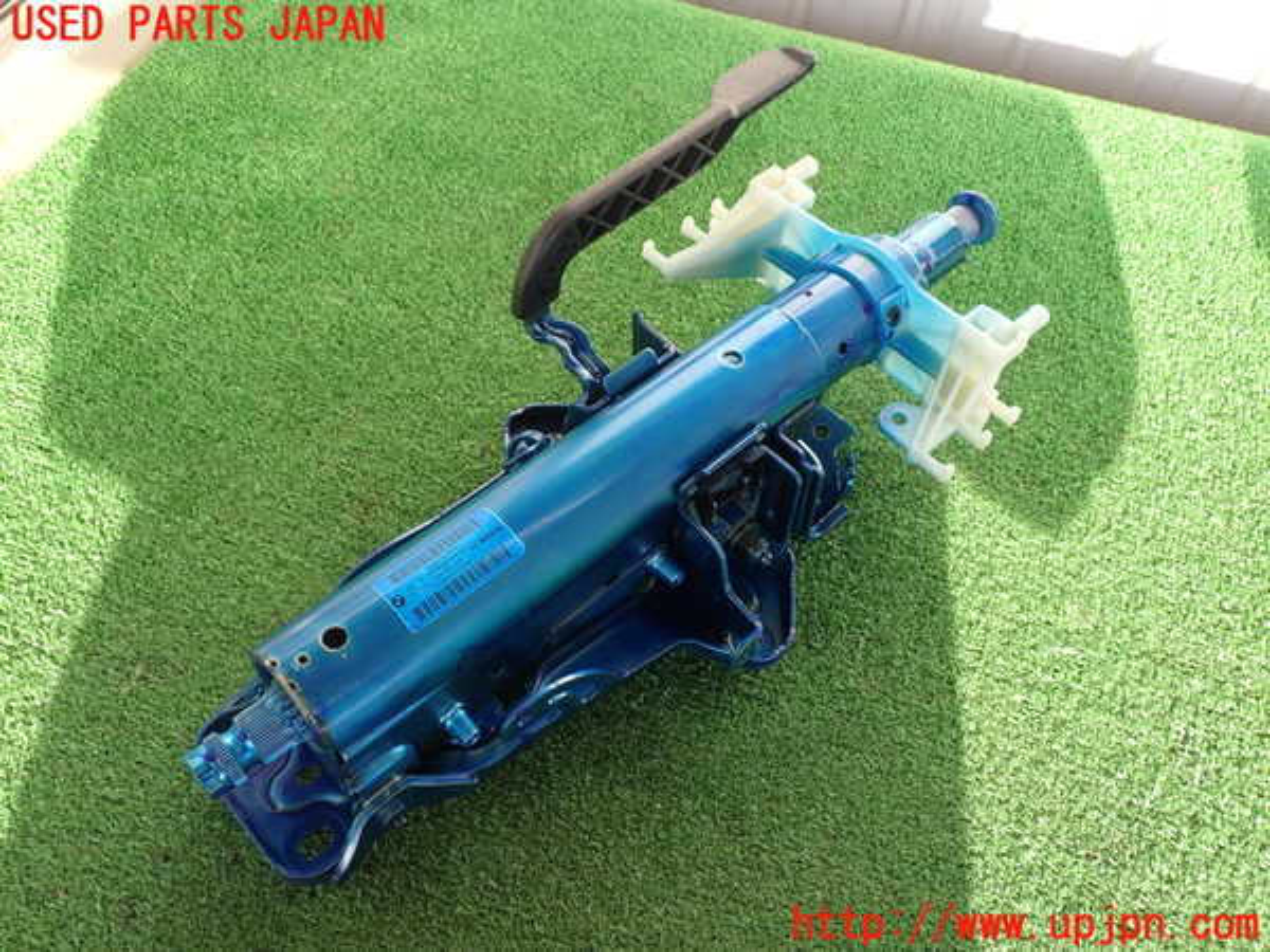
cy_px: 476
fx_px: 1101
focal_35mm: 30
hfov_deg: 60.0
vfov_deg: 46.8
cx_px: 635
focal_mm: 5.4
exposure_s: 1/125
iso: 100
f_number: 3.2
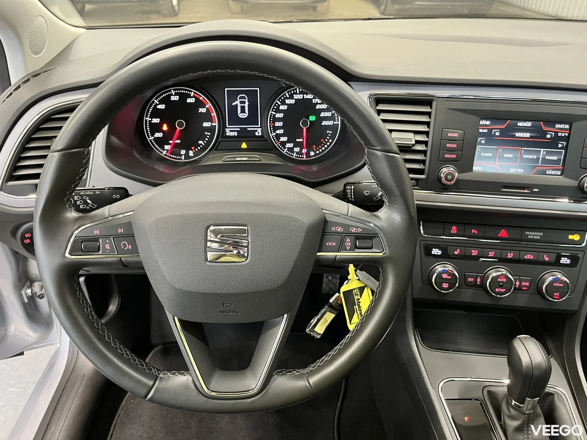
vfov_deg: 53.1
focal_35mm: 26
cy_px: 220
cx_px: 294
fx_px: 441
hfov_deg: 67.3
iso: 500
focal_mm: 5.1
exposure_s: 1/33
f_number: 1.6
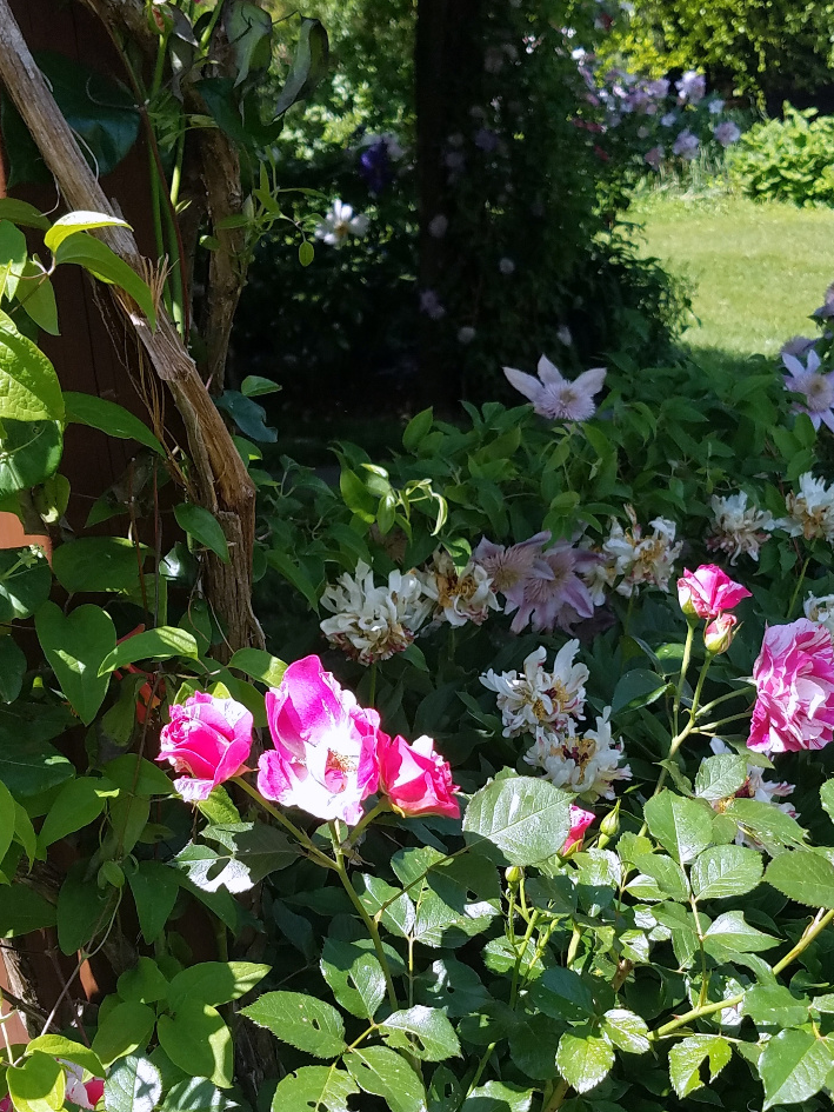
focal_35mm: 44
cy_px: 727
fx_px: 1413
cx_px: 503
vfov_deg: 42.4
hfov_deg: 32.8
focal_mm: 4.2
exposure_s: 1/954
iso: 50
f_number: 1.7
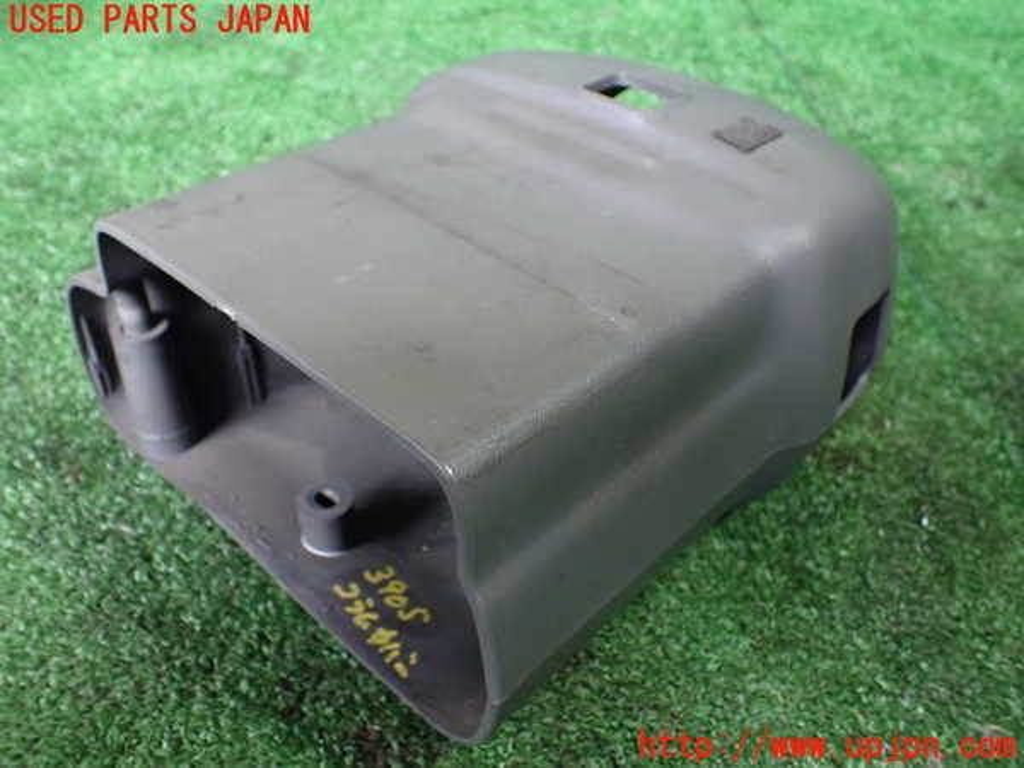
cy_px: 384
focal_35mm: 30
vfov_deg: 46.8
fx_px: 887
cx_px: 512
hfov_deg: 60.0
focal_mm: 5.4
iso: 800
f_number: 2.3
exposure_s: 1/30
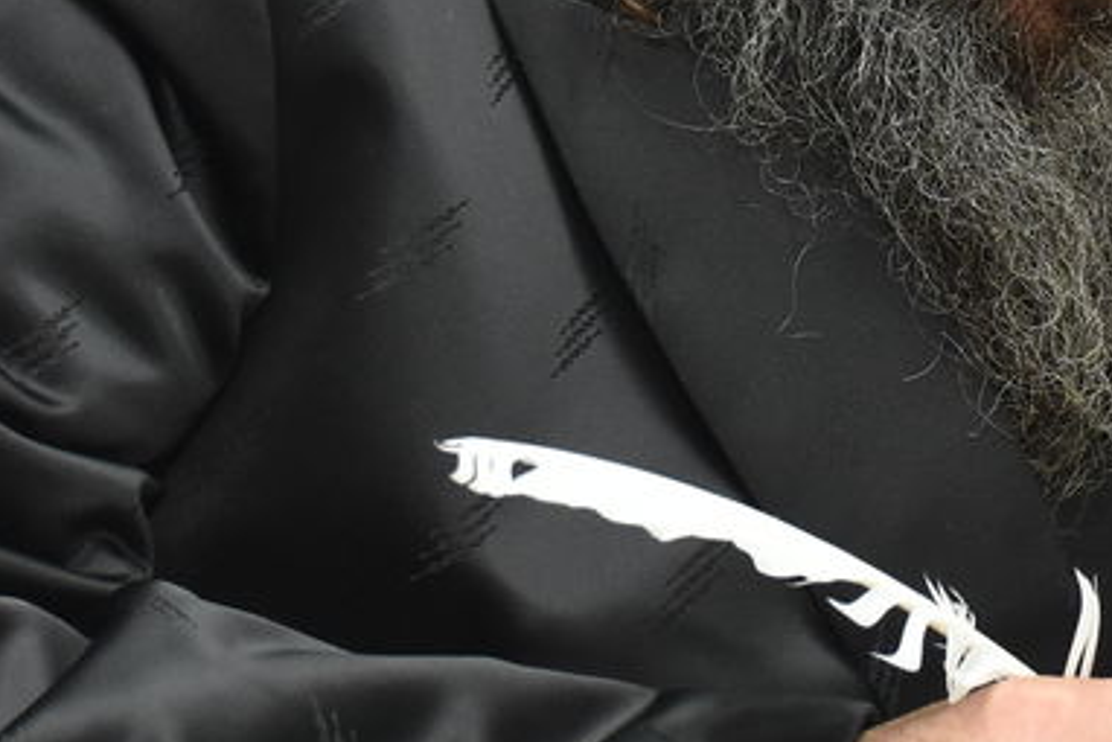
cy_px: -122
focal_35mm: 165
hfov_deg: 12.4
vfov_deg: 8.3
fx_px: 5098
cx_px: 981
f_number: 5.6
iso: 1000
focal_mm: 30
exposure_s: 1/100
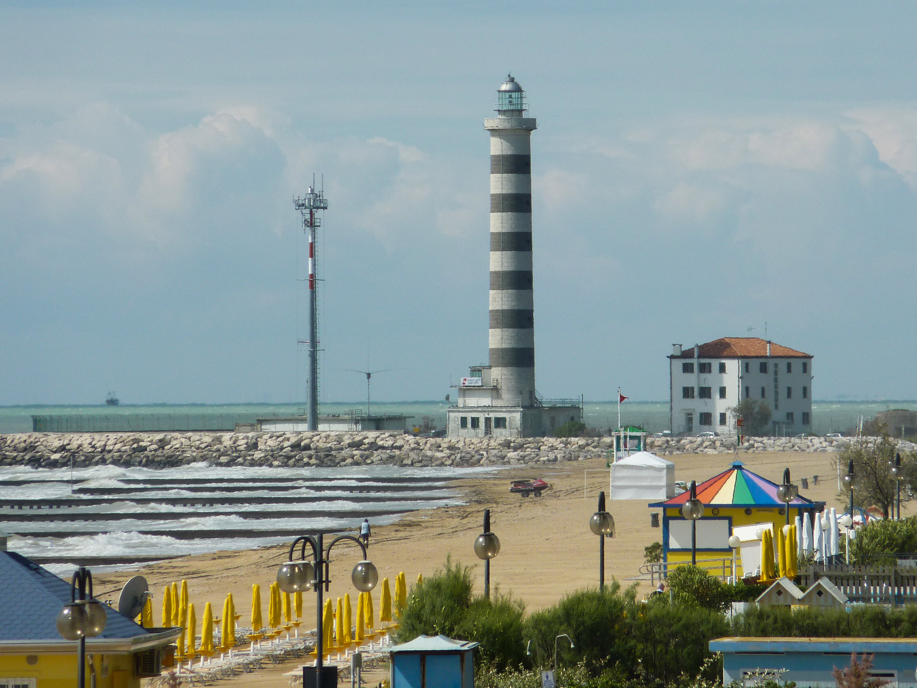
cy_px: 344
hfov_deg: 6.6
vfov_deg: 5.0
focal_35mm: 300
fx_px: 7947
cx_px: 458
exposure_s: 1/800
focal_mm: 49.2
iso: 80
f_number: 5.6
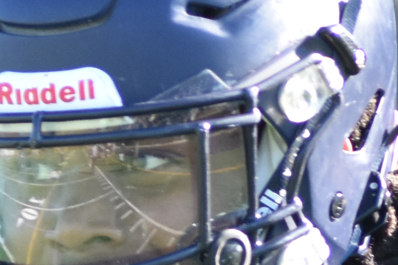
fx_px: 16681
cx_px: 236
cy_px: 598
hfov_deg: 1.4
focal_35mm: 1509
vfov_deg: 0.9
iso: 800
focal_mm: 145
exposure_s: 1/1000
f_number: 4
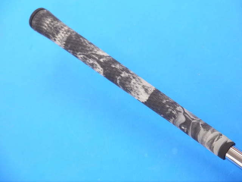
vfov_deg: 17.6
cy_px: 91
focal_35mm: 84
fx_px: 587
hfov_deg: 23.3
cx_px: 121
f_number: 5.6
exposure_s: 1/80
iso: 800
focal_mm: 42
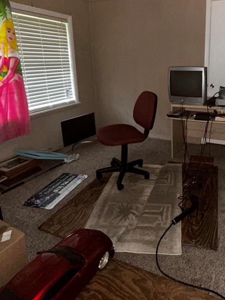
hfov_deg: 51.3
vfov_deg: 66.0
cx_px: 163
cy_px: 108
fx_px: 225
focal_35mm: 26
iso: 400
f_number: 2.2
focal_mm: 2.22
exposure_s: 1/22
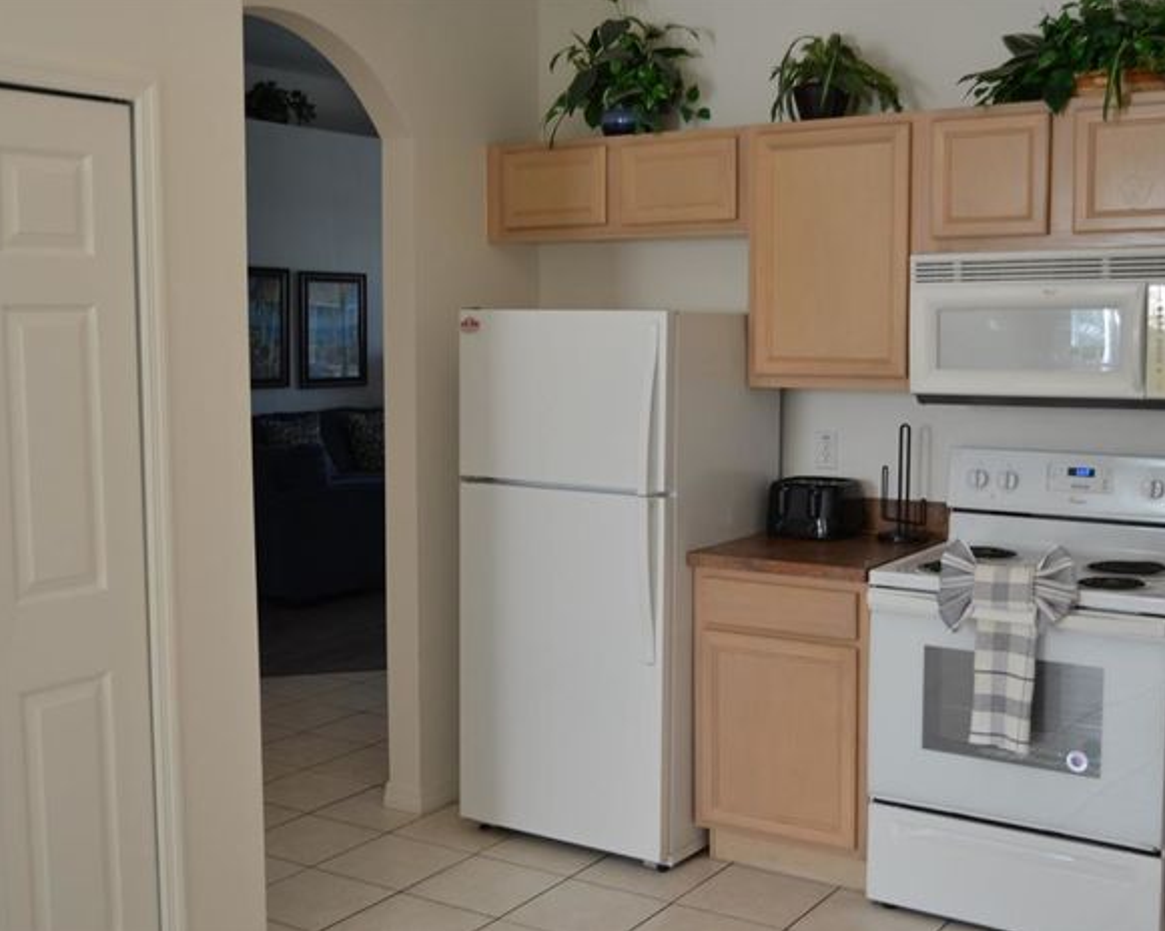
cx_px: 591
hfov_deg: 44.8
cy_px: 464
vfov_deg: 36.5
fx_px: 1413
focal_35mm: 41
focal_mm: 24
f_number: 4.5
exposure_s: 1/80
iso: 400
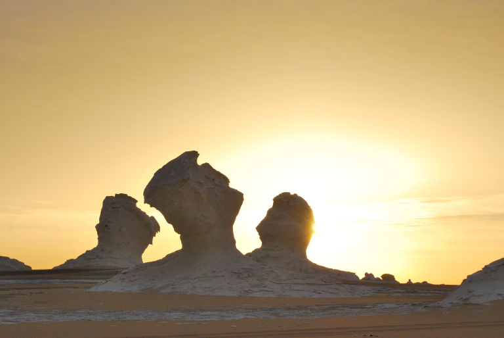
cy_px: 169
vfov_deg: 16.6
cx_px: 252
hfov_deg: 24.6
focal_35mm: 82
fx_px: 1156
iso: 800
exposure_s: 1/400
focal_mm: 55
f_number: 10
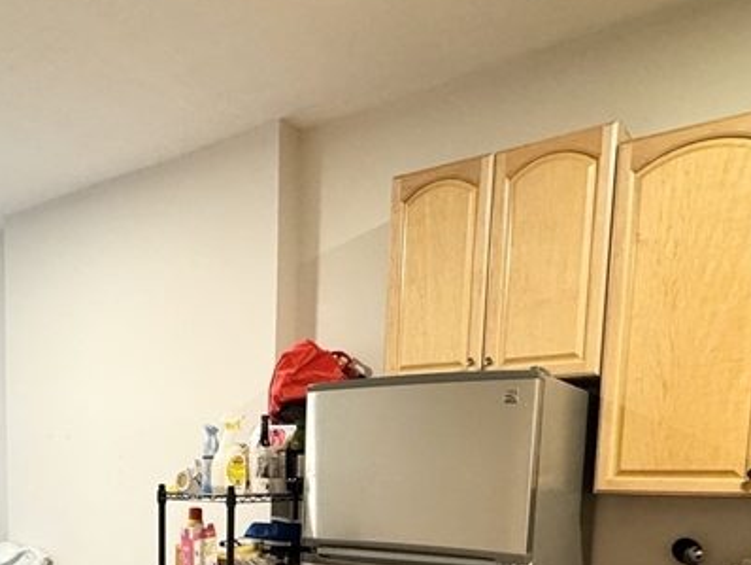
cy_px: 576
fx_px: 781
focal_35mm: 36
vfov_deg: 35.5
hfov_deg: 50.0
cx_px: 225
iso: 640
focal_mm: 2.22
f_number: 2.2
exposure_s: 1/60
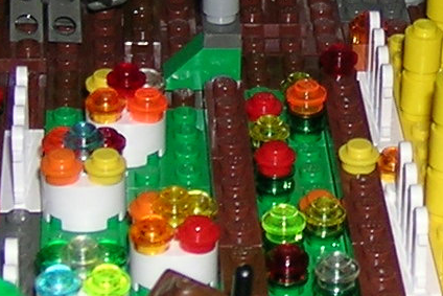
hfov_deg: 11.3
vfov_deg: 7.7
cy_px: -17
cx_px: 538
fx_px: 2191
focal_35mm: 178
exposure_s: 1/60.1
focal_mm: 5.8
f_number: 2.8
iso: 50
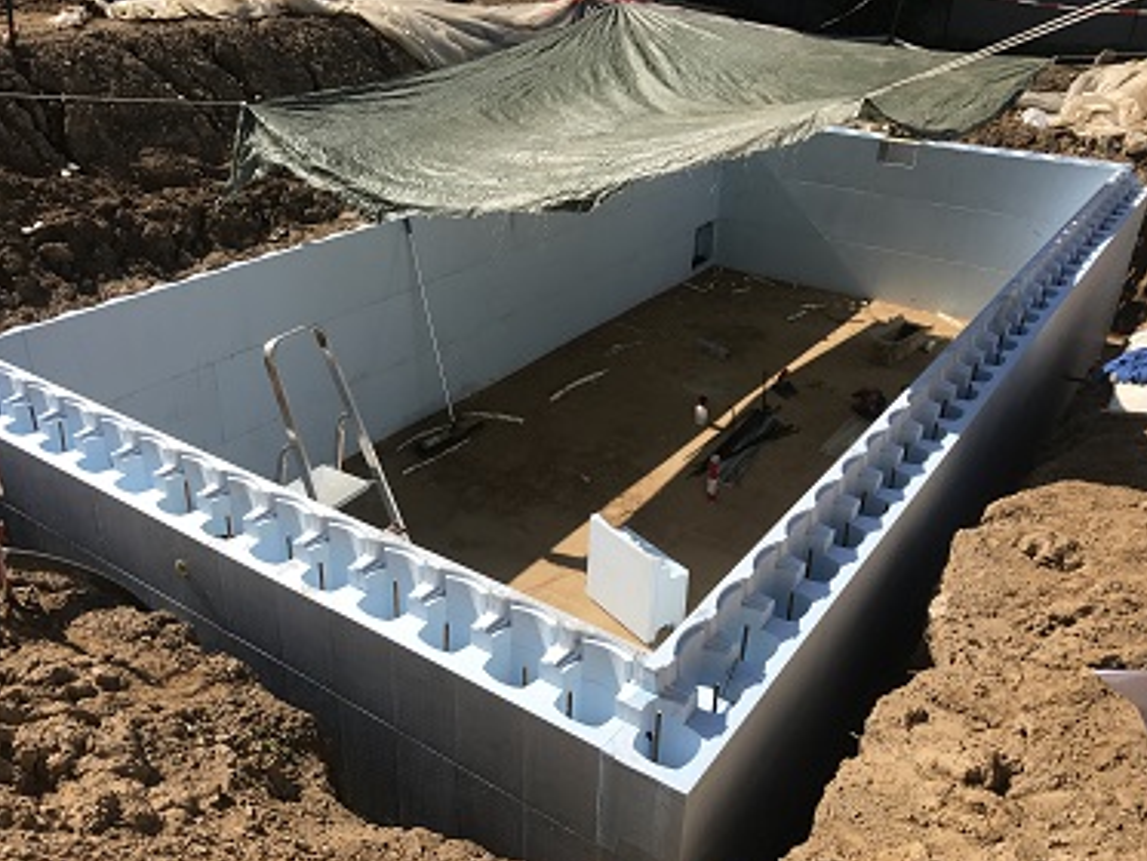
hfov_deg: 59.9
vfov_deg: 46.8
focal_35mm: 30
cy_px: 434
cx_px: 560
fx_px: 994
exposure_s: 1/2591
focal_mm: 3.99
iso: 20
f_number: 1.8
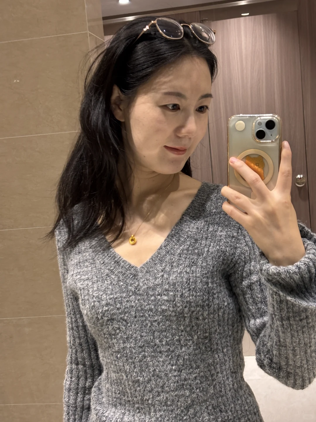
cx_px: 158
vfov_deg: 36.8
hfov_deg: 28.0
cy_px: 211
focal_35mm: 52
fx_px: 633
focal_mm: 5.96
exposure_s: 1/33
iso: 200
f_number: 1.6
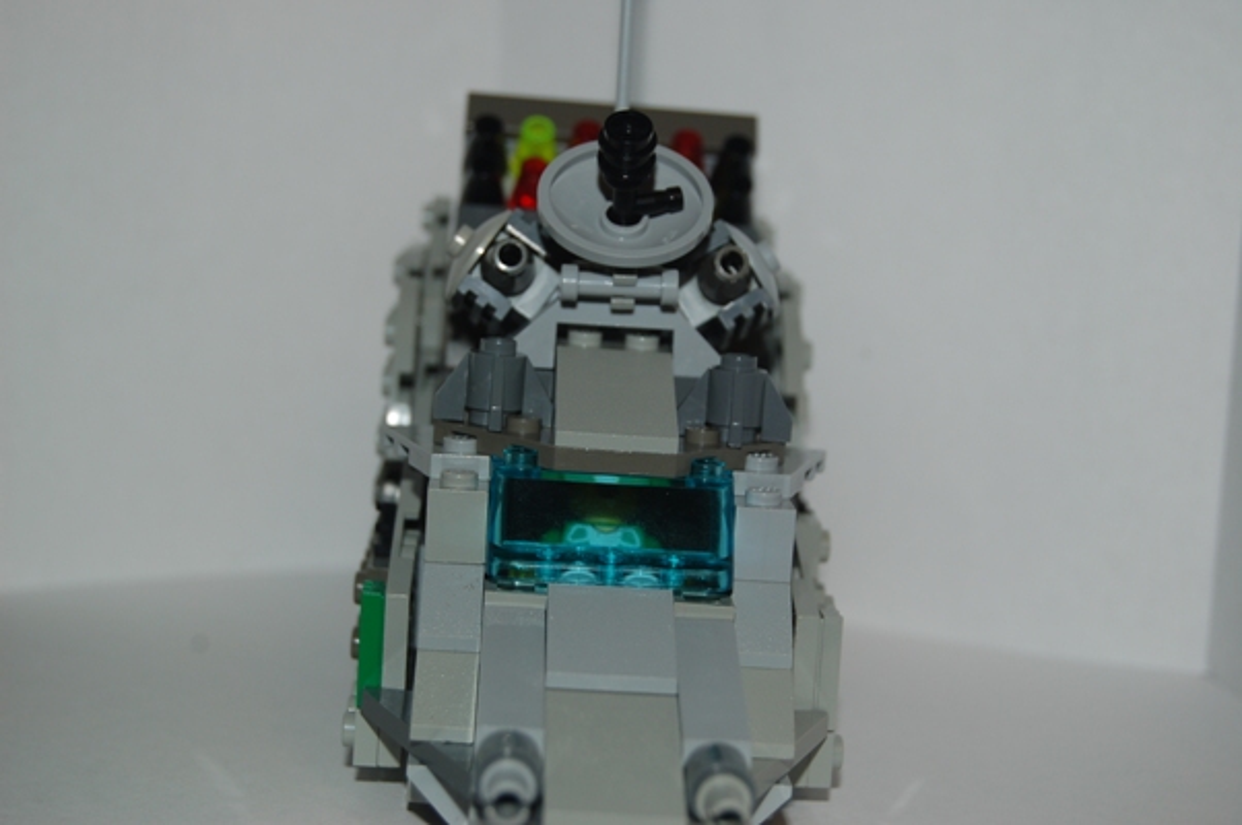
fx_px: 2378
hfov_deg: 29.3
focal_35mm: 69
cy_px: 412
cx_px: 621
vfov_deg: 19.7
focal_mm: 46
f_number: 5.6
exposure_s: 1/125
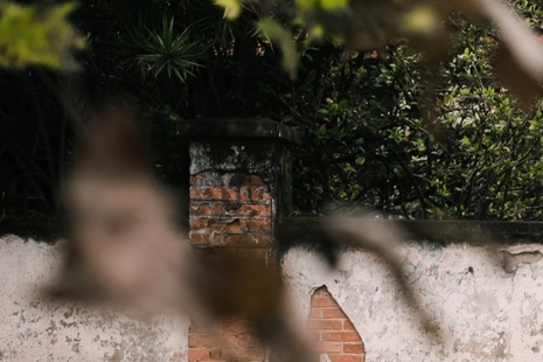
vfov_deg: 10.4
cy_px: 467
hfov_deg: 15.2
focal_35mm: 129
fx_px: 1946
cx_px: 694
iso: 400
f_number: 3.2
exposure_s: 1/160
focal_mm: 50
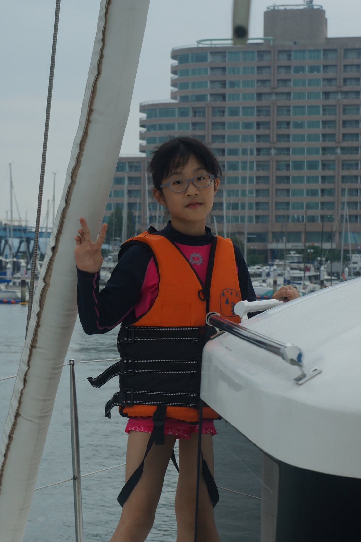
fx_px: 1669
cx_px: 118
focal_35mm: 111
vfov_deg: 18.4
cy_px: 376
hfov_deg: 12.3
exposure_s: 1/250
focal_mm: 50
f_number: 6.3
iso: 100
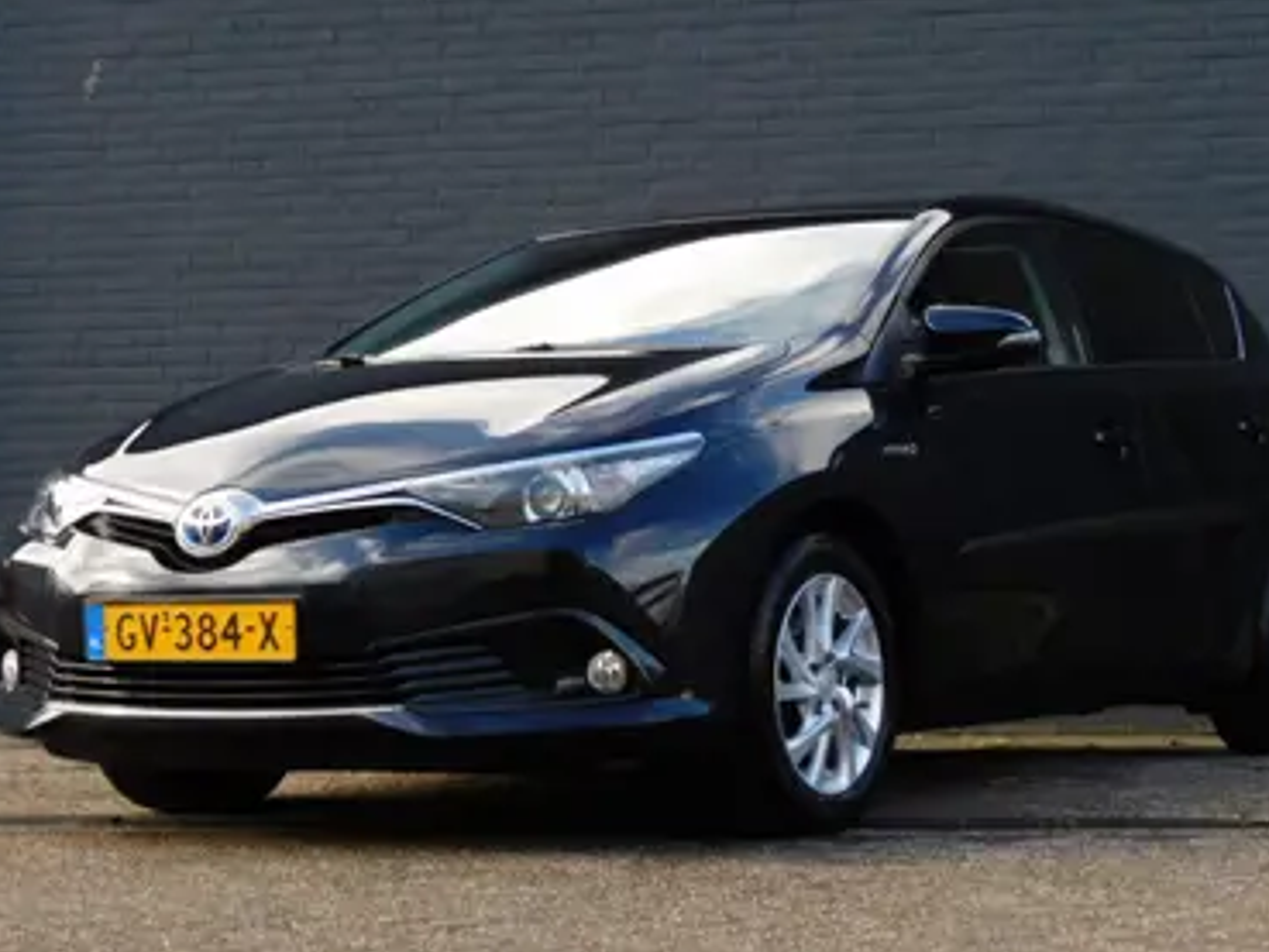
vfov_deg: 16.2
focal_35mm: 91
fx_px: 3337
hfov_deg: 21.5
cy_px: 337
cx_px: 681
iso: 125
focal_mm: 12.5
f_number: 4.5
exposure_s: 1/160
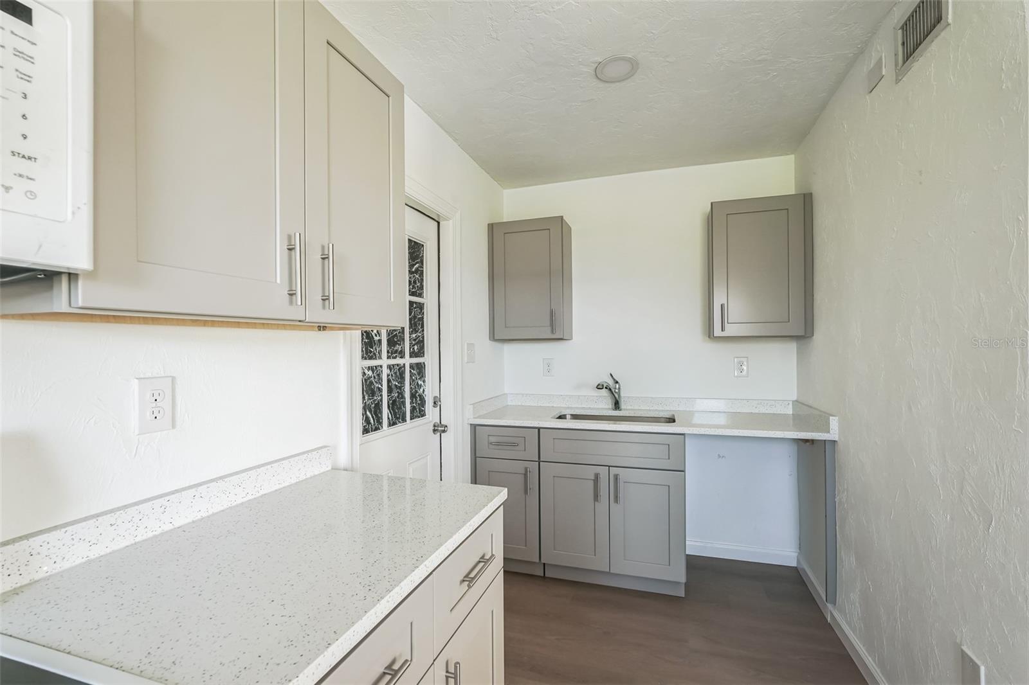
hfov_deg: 96.7
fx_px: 457
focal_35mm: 16
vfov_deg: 73.7
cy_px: 342
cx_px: 514
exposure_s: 1/15
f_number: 8
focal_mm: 16
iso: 400
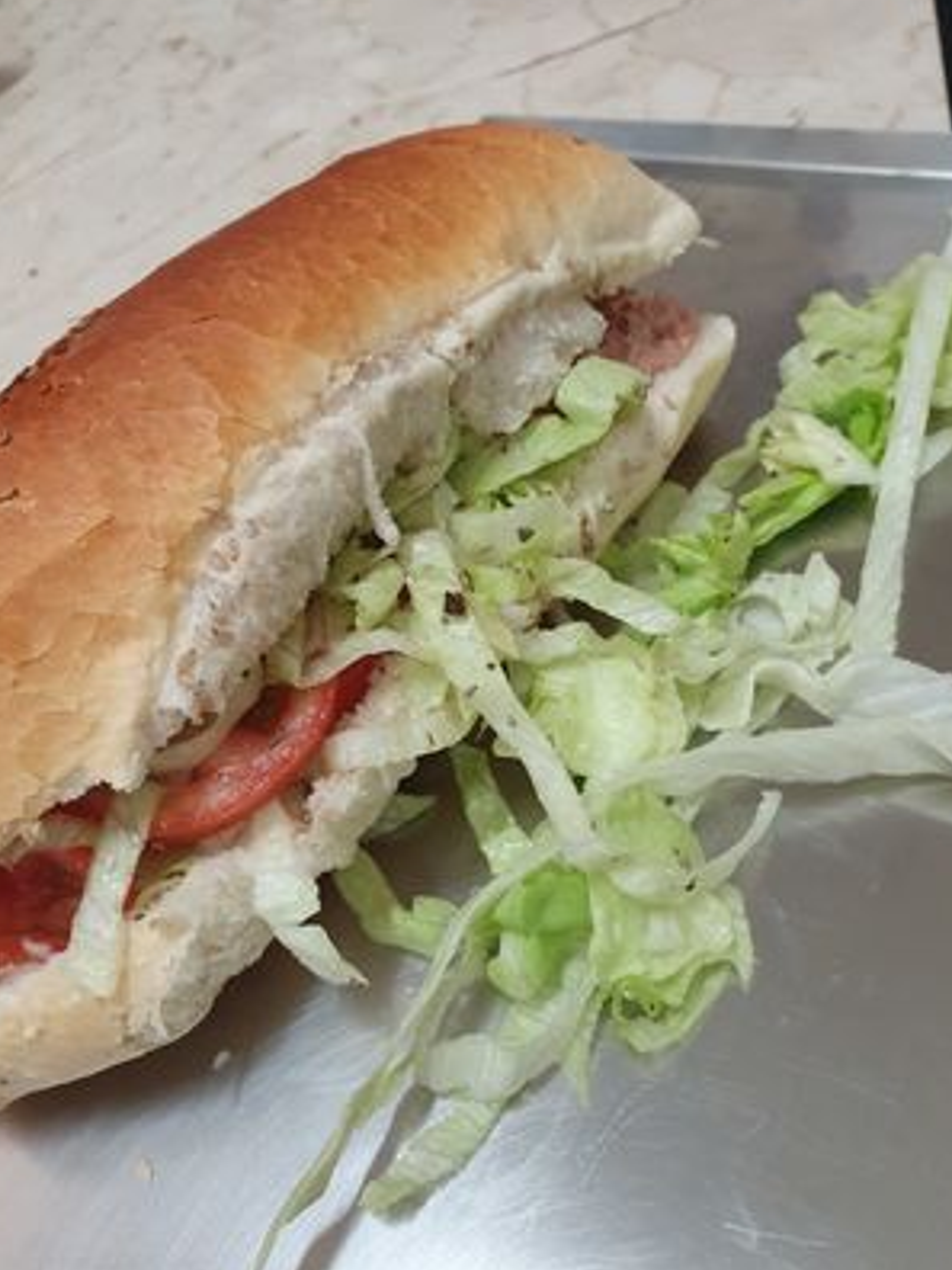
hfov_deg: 49.7
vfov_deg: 63.4
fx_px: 1027
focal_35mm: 28
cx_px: 474
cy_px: 632
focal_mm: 4.32
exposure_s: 1/50
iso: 400
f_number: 2.4
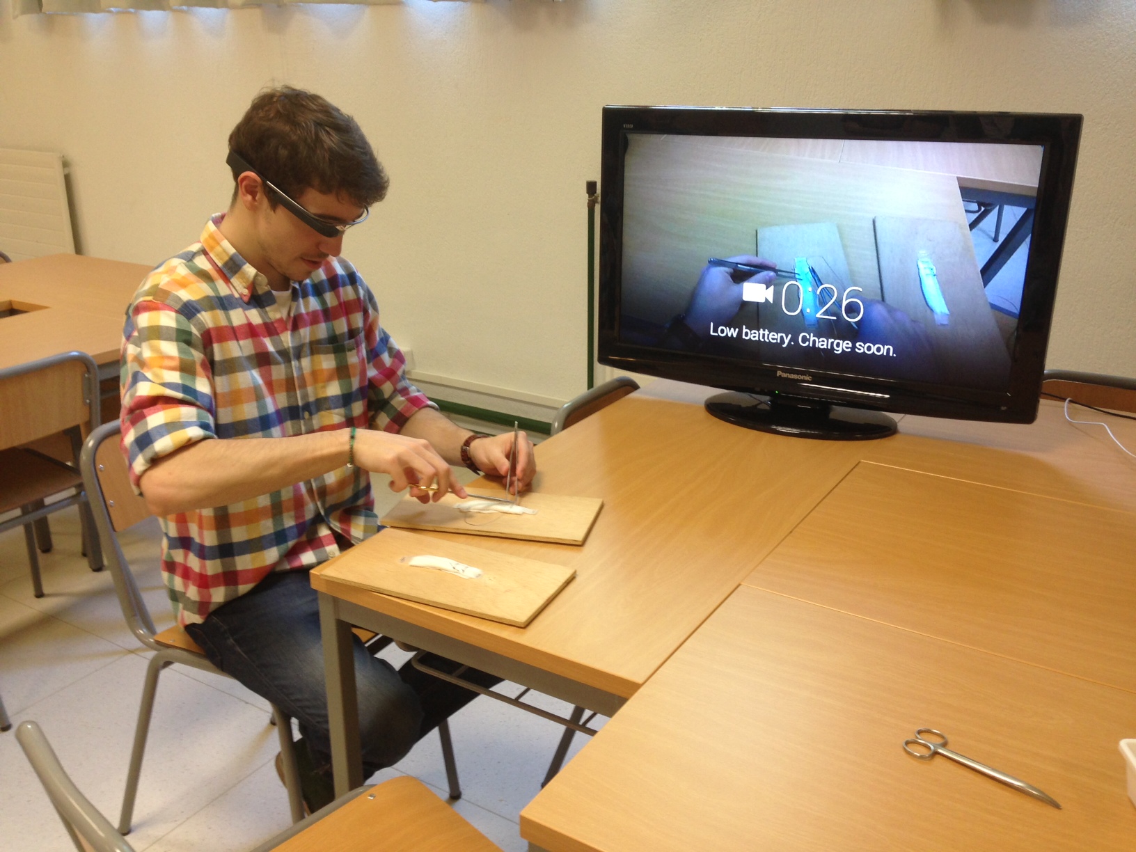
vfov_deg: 42.9
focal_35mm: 33
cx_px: 568
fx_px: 1083
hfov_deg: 55.4
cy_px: 426
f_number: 2.4
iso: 64
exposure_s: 1/20
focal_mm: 4.13
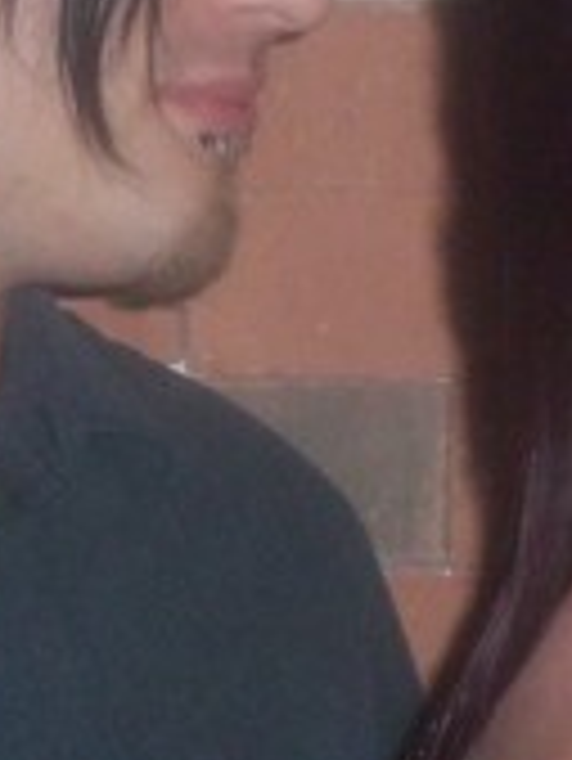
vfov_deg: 6.7
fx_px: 6425
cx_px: 437
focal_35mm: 292
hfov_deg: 5.1
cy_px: -180
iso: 320
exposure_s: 1/80
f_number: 5
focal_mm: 13.7
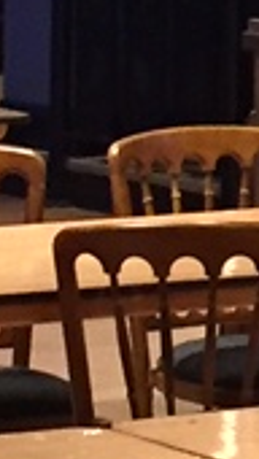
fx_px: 3688
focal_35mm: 303
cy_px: -46
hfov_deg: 4.0
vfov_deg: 7.1
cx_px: 623
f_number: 2.2
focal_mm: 4.15
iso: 250
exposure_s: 1/33
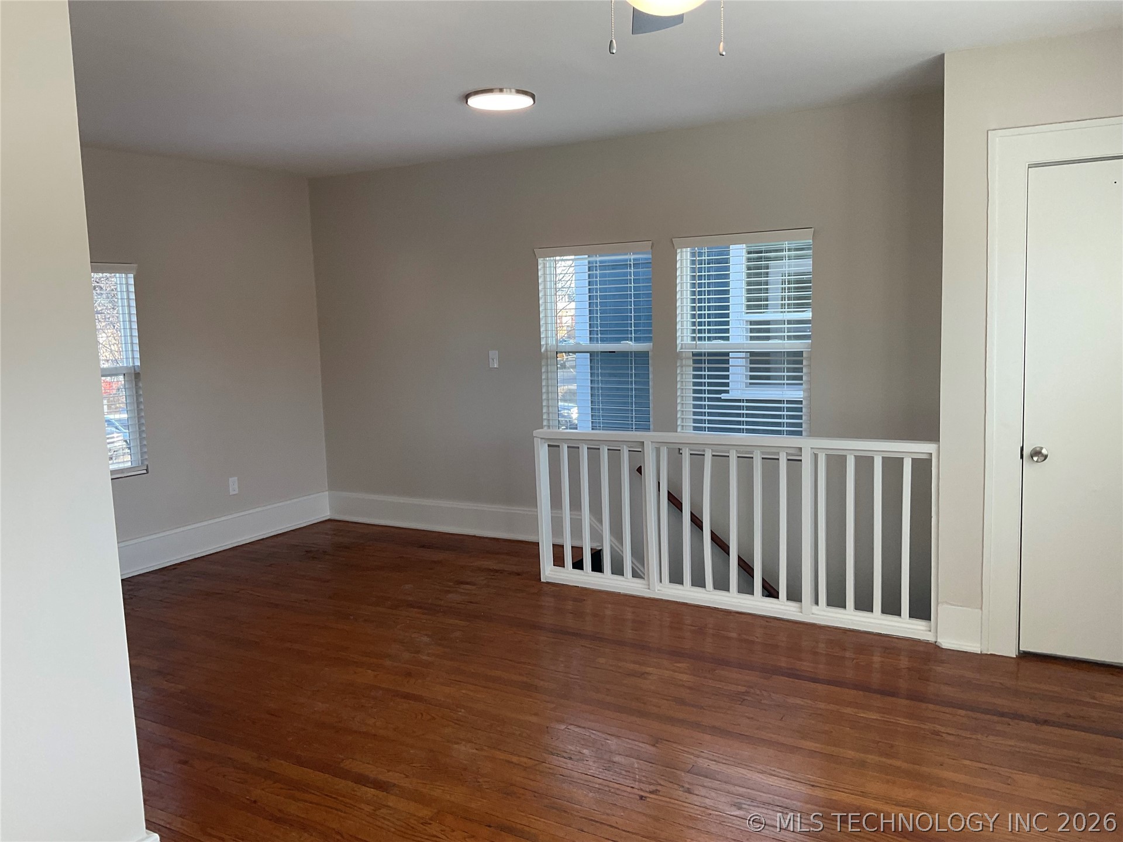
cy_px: 421
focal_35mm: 29
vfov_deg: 48.2
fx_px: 941
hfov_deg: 61.7
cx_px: 562
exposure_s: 1/122
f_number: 1.8
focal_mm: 3
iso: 50
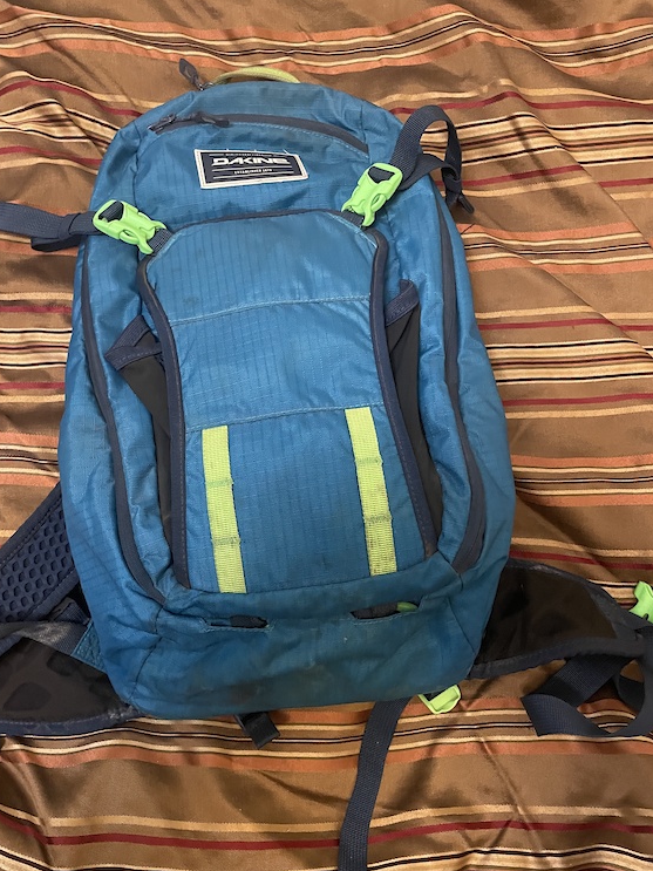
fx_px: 704
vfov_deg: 63.4
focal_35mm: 28
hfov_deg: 49.7
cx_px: 315
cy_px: 460
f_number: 1.6
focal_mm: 4.2
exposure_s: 1/30
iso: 640
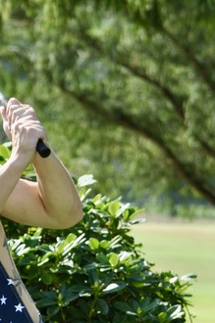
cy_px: 360
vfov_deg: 4.4
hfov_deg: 2.9
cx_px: -102
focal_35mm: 470
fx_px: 4220
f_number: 4.8
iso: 400
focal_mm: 95
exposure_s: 1/1250
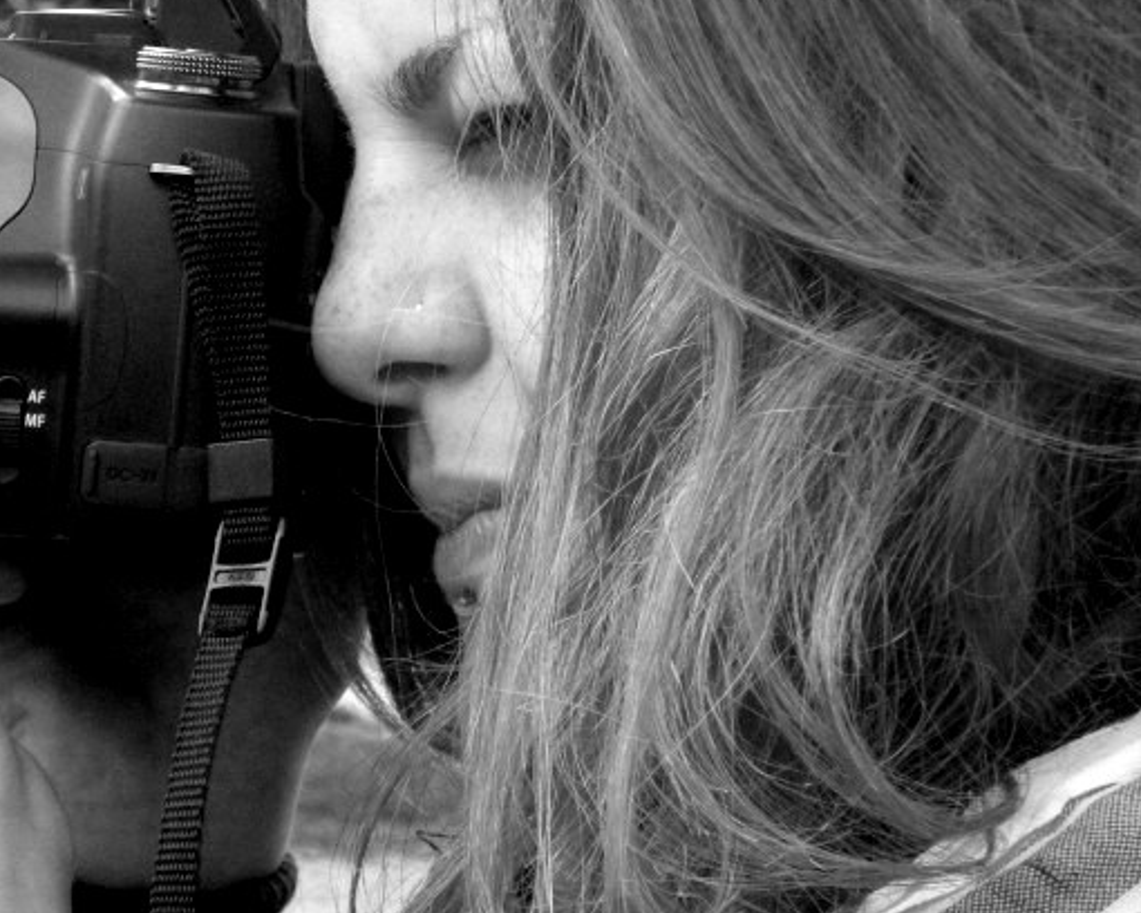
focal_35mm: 153
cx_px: 302
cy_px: 324
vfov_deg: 10.1
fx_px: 5167
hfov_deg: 12.6
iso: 351
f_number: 4.8
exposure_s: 1/122
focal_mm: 13
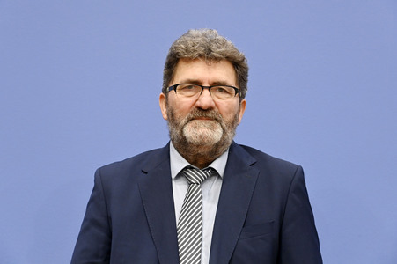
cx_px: 198
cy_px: 132
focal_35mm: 78
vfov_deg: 17.5
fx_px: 860
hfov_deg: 26.0
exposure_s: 1/320
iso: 5000
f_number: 5.6
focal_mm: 78
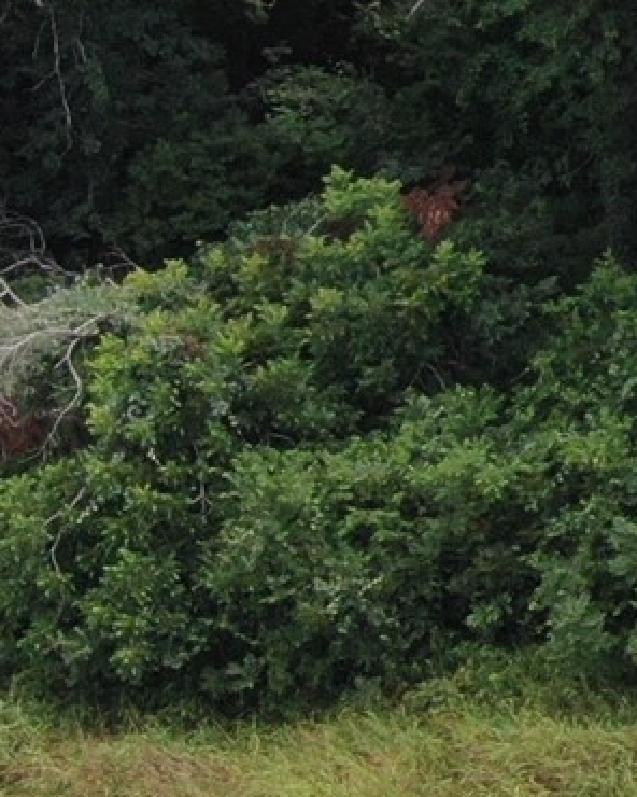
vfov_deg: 8.3
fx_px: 5349
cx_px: 1827
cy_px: -465
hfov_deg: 6.3
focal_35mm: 227
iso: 100
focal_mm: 7.23
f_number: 3.5
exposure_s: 1/200
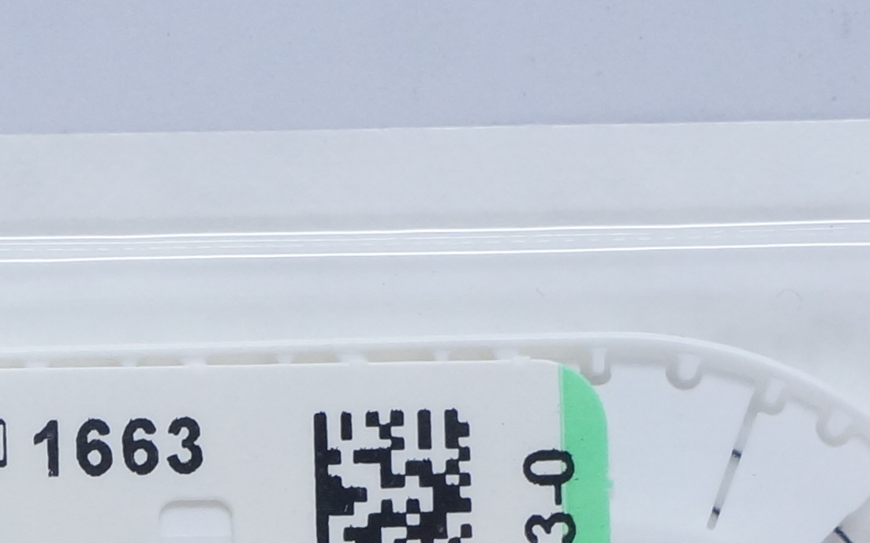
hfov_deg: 10.5
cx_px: 5
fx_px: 4677
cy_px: 673
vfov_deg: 6.6
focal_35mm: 197
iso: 800
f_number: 7.1
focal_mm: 29
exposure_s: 1/60
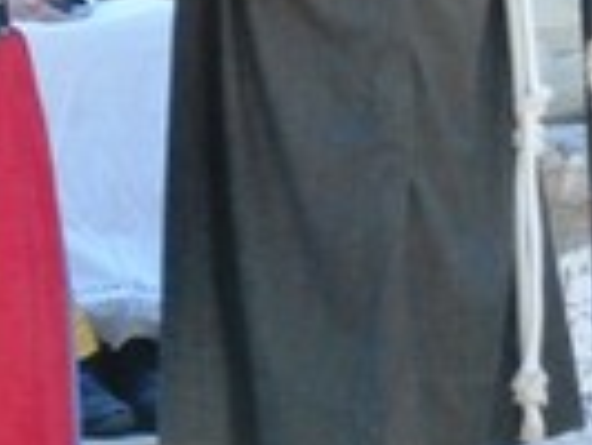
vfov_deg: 3.1
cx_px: 254
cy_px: -20
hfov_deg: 4.1
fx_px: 8251
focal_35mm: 482
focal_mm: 22.86
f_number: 5.2
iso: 200
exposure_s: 1/125
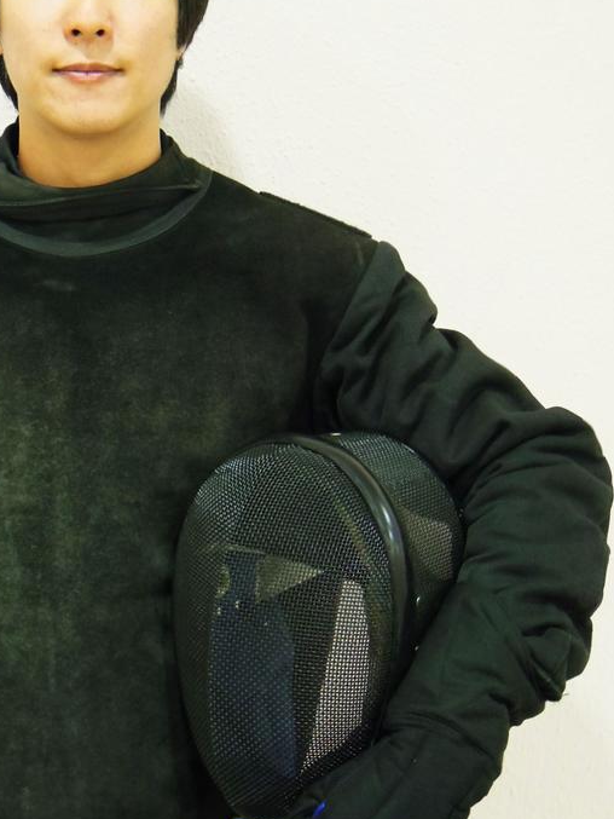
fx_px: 1489
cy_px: 338
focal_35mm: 63
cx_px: 139
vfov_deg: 30.7
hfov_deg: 23.0
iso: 900
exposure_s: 1/30
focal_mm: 7.2
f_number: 2.6
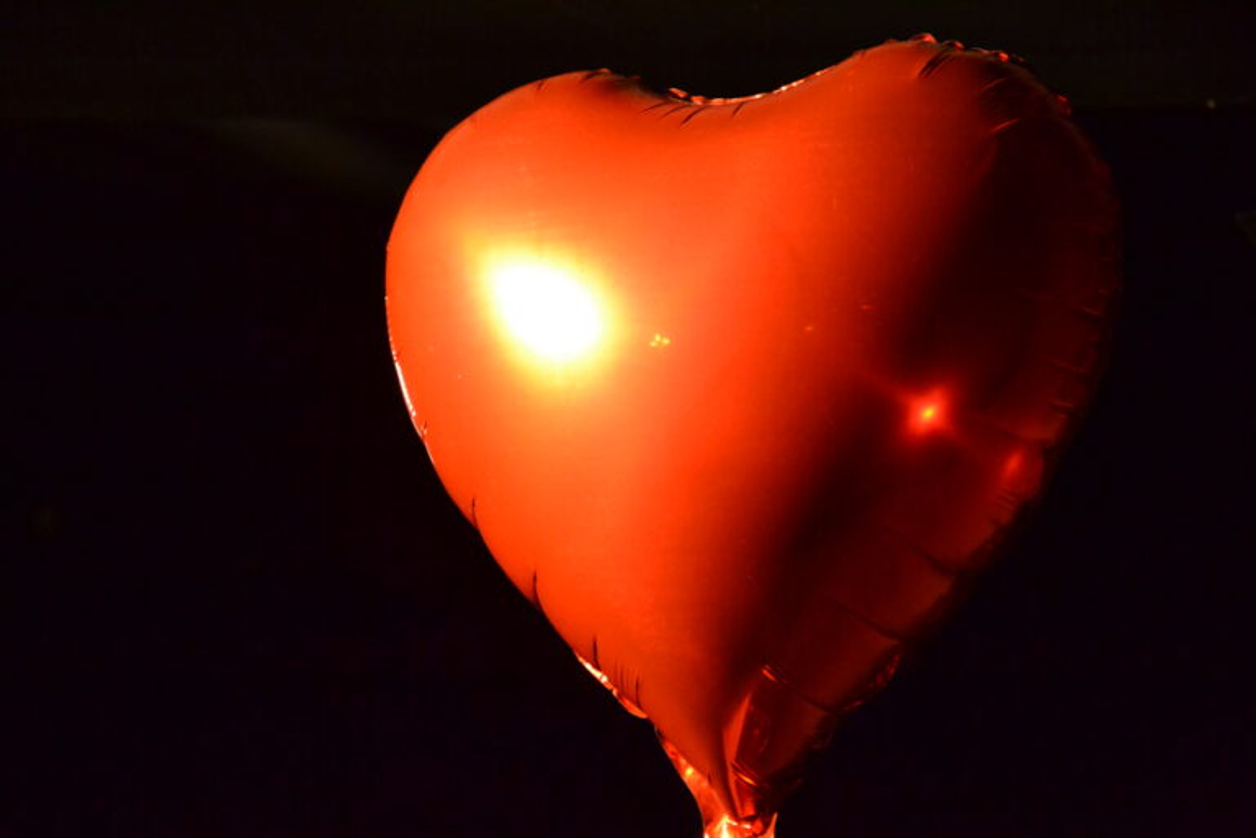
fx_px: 5495
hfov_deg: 13.0
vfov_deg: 8.7
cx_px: 628
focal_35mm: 158
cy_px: 419
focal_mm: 105
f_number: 5.6
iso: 3200
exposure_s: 1/40
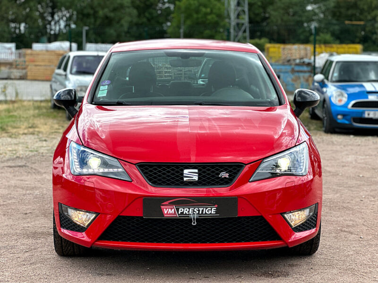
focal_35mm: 77
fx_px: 841
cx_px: 189
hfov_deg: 25.3
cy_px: 142
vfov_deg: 19.1
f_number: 2.8
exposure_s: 1/237
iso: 25
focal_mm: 9
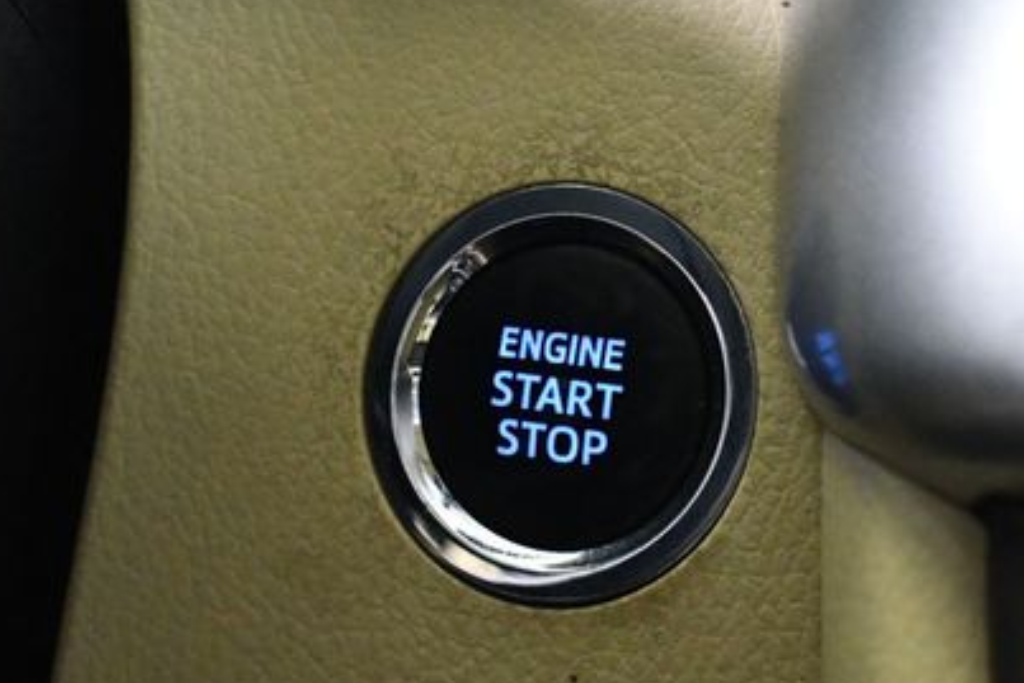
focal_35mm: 108
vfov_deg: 12.7
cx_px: 577
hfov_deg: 18.9
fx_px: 3073
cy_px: 368
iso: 7200
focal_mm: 34
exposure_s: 1/60
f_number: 4.5
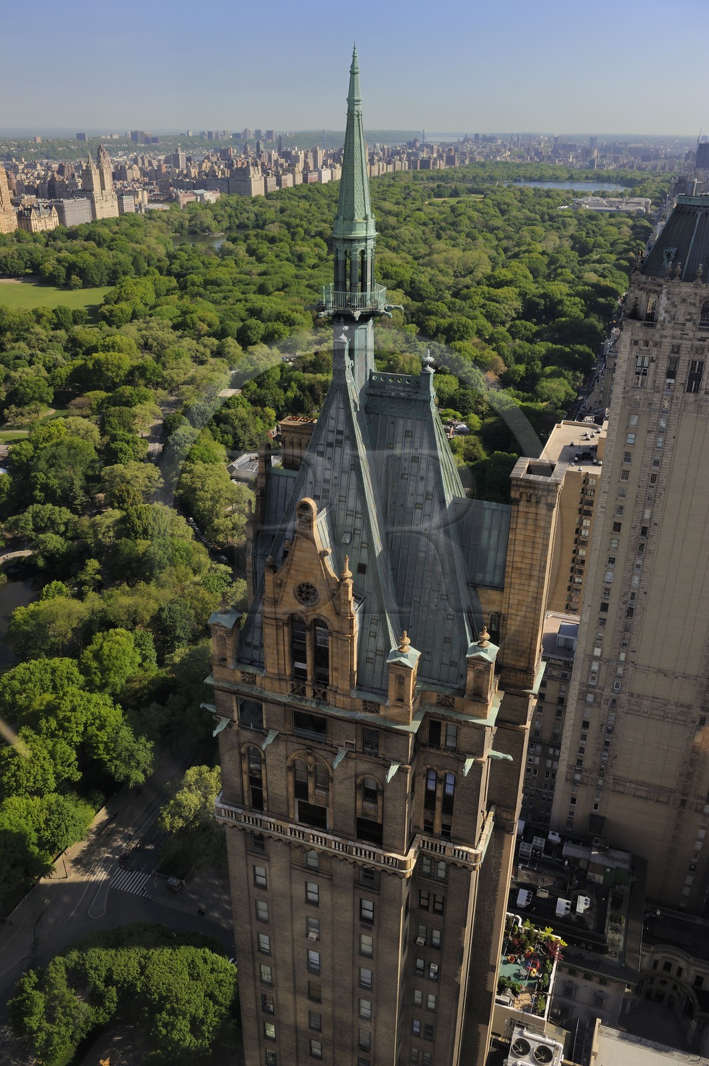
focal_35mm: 28
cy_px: 533
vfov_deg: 65.5
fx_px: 829
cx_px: 354
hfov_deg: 46.3
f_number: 5.6
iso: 200
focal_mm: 28
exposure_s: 1/160
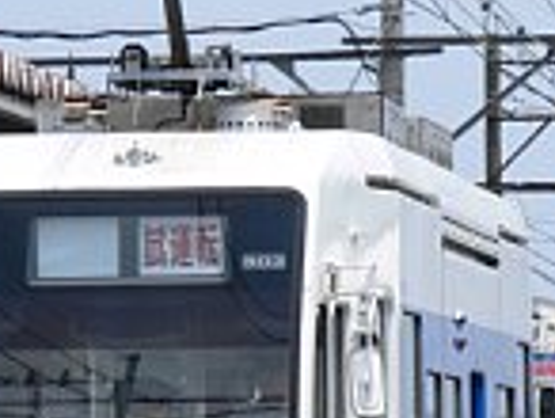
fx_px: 9090
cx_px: 338
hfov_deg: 3.5
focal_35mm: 566
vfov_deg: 2.6
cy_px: 422
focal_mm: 43.7
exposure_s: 1/400
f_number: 5.6
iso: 80
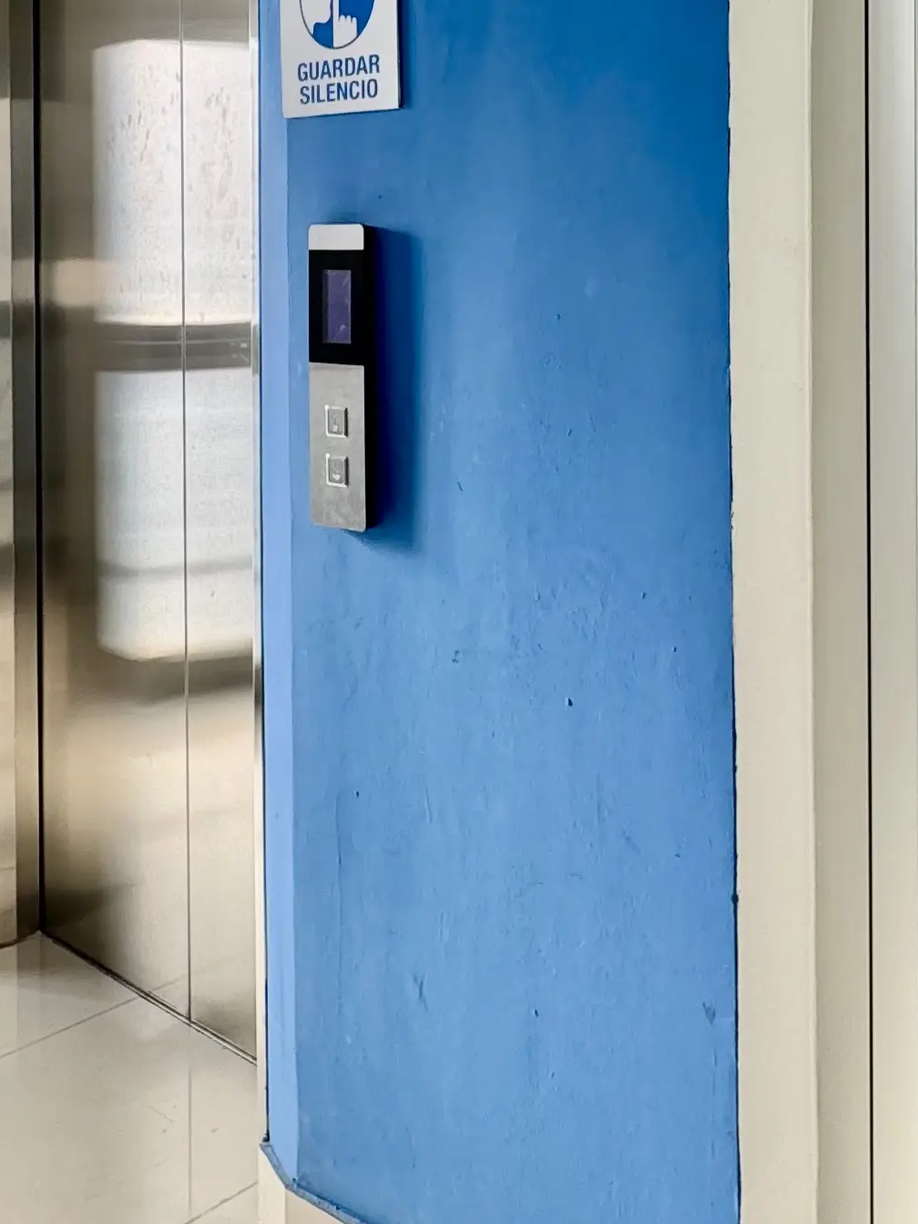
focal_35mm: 42
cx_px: 647
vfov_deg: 42.8
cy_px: 248
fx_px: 1485
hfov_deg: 33.9
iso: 40
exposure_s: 1/128
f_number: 2.2
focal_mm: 2.22
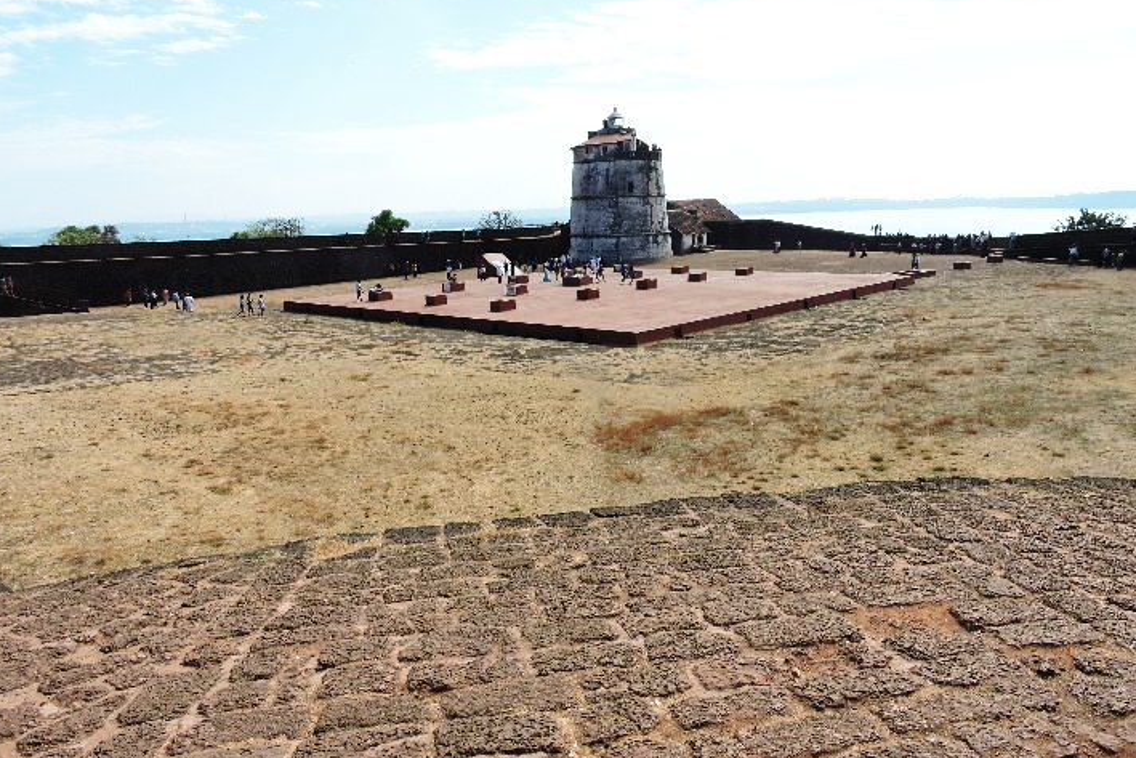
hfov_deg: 69.4
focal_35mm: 26
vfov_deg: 49.5
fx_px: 821
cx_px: 577
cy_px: 343
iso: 100
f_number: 3.3
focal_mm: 4.3
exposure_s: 1/1000
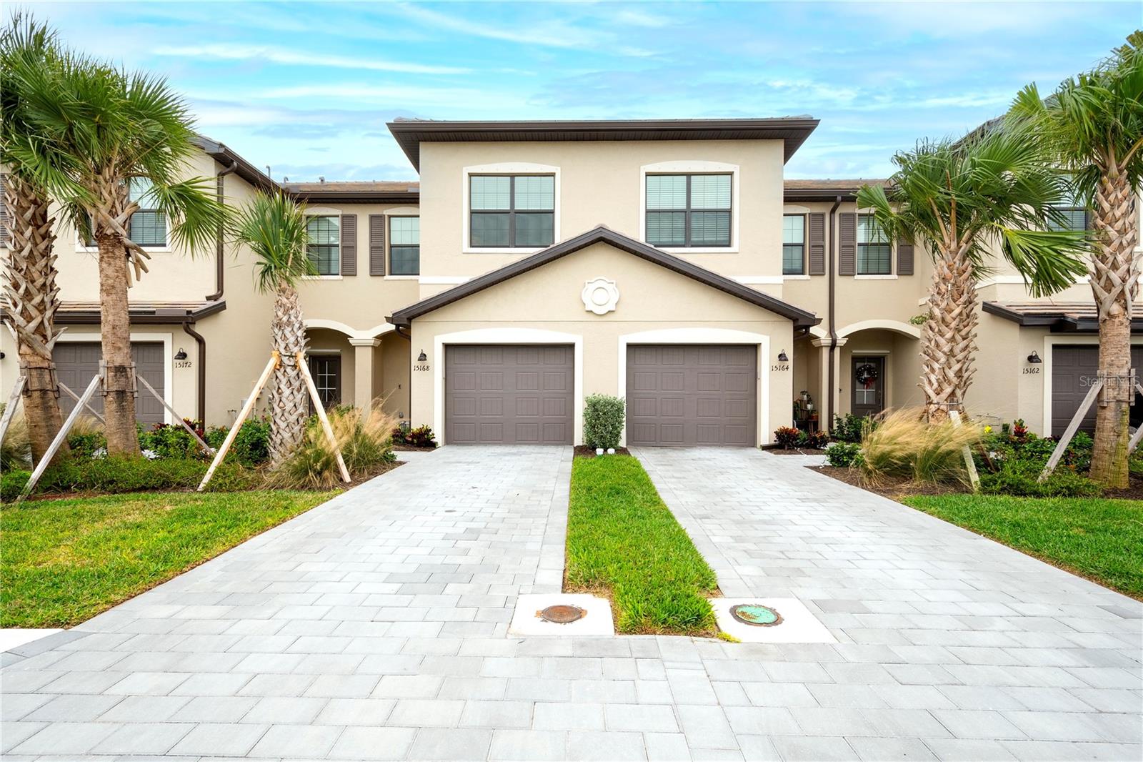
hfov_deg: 95.0
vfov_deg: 72.0
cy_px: 381
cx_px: 572
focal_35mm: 16
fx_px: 524
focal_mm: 11
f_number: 8
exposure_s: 1/125
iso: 200
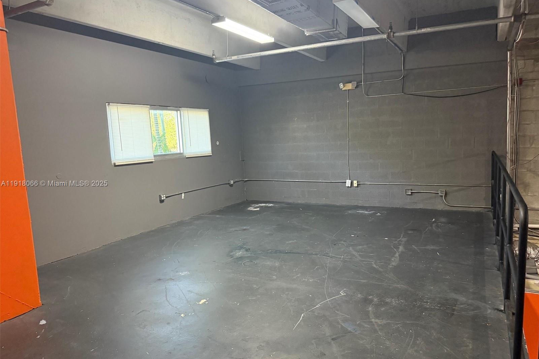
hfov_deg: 71.5
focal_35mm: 25
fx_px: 374
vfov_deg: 51.3
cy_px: 184
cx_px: 270
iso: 500
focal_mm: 6.76
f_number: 1.78
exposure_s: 1/60
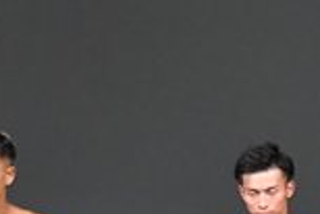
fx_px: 8185
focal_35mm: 920
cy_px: 337
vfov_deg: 1.5
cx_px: 558
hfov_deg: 2.2
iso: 5000
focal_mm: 122
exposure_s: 1/400
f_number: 5.6
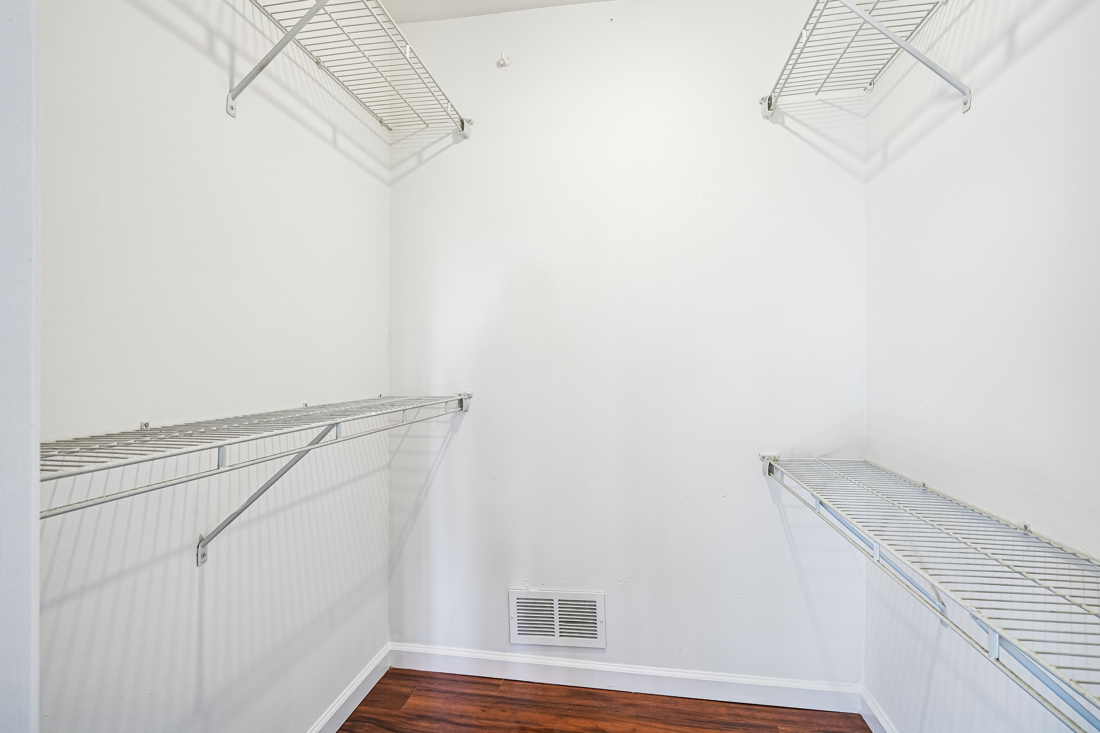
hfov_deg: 96.7
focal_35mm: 16
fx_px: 489
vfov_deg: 73.7
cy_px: 366
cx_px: 550
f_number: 8
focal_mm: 16
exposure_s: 1/15
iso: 400
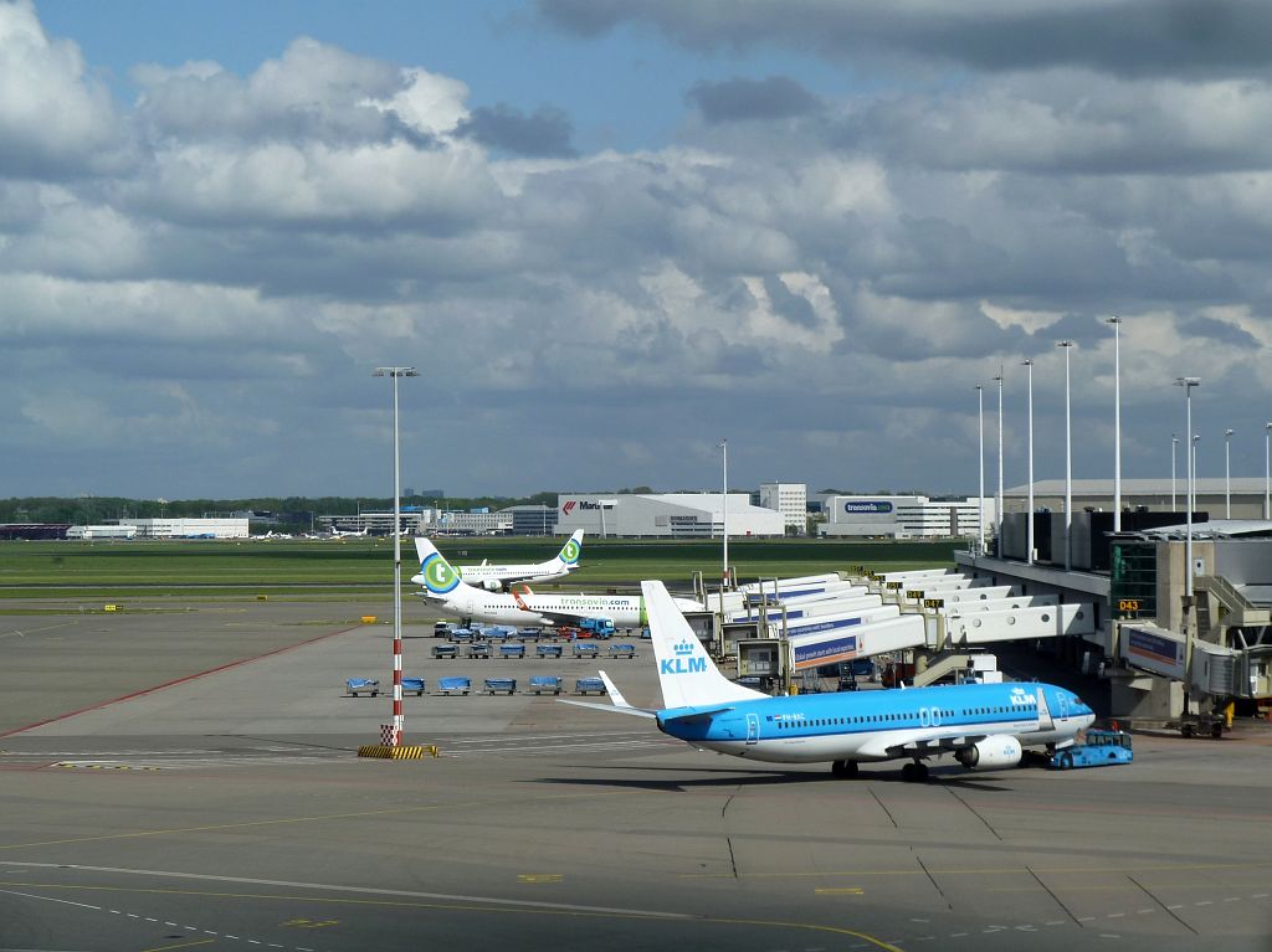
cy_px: 476
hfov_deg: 17.7
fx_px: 4077
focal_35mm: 111
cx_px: 636
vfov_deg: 13.3
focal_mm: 18.2
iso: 80
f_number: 5.6
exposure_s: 1/640
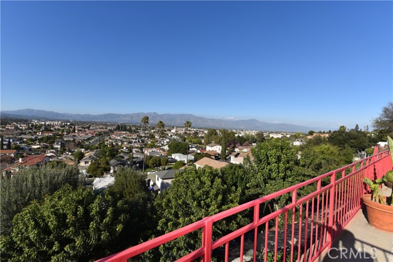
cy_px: 131
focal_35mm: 15
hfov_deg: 100.4
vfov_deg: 77.4
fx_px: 164
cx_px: 196
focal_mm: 15
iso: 100
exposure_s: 1/200
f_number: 11
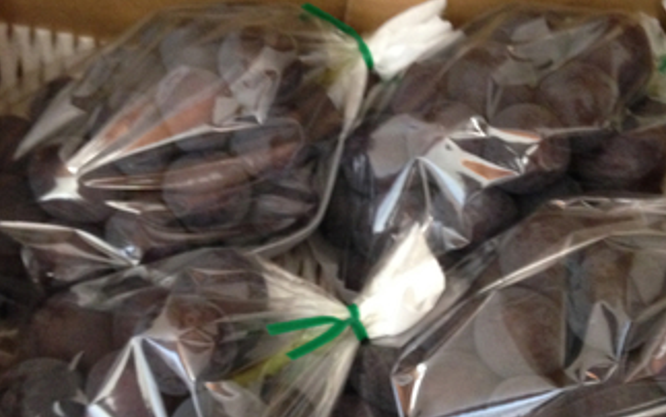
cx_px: 334
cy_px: 242
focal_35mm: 52
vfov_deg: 24.9
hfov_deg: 38.9
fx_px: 944
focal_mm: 4.12
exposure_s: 1/15
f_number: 2.4
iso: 400
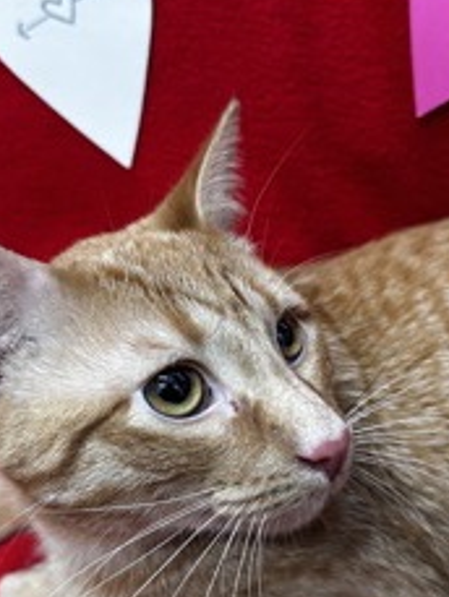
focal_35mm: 44
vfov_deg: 42.8
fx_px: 760
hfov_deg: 32.8
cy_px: 342
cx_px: 275
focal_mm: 6.86
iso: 250
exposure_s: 1/60
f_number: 1.78
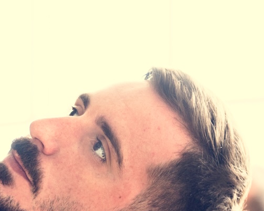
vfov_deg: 7.1
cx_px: -67
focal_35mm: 215
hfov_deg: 8.9
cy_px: 239
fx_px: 1679
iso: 200
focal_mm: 60
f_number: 2.8
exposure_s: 1/125
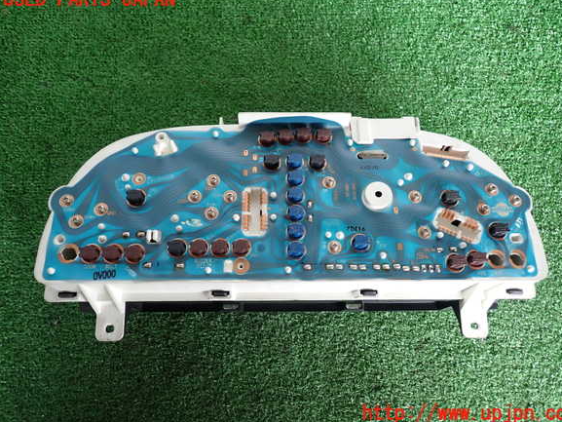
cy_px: 207
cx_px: 290
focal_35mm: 26
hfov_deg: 67.3
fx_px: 422
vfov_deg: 53.1
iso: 100
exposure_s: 1/60
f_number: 2
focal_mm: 4.5
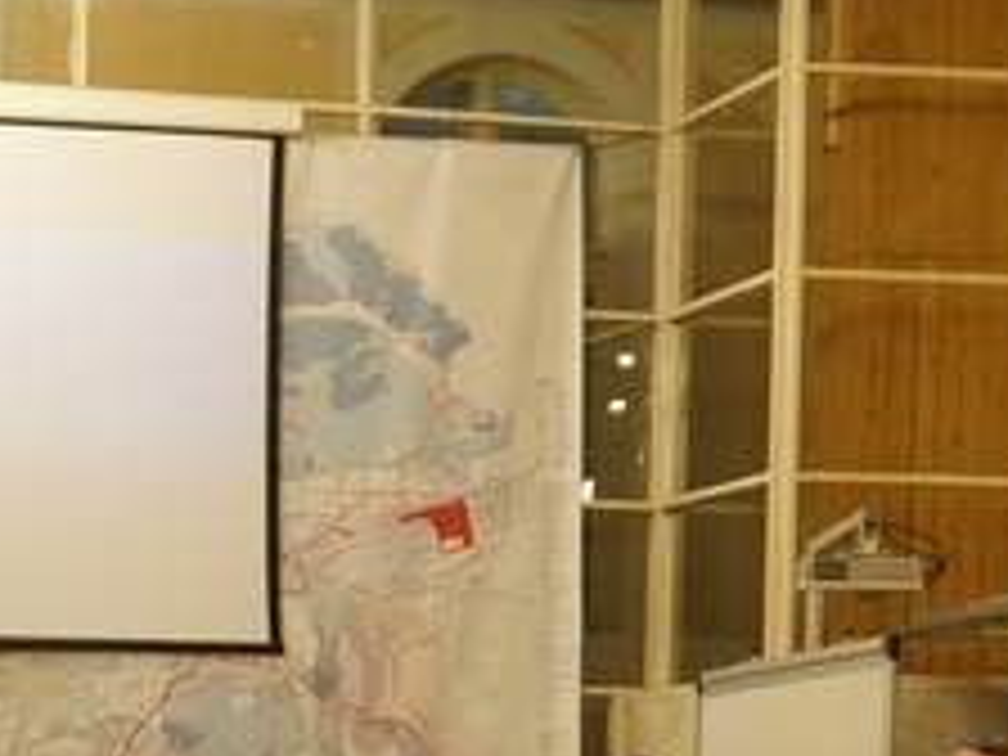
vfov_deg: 10.9
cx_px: 68
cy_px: 1082
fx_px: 3844
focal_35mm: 132
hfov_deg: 14.8
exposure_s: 1/40
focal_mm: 20
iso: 200
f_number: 2.8
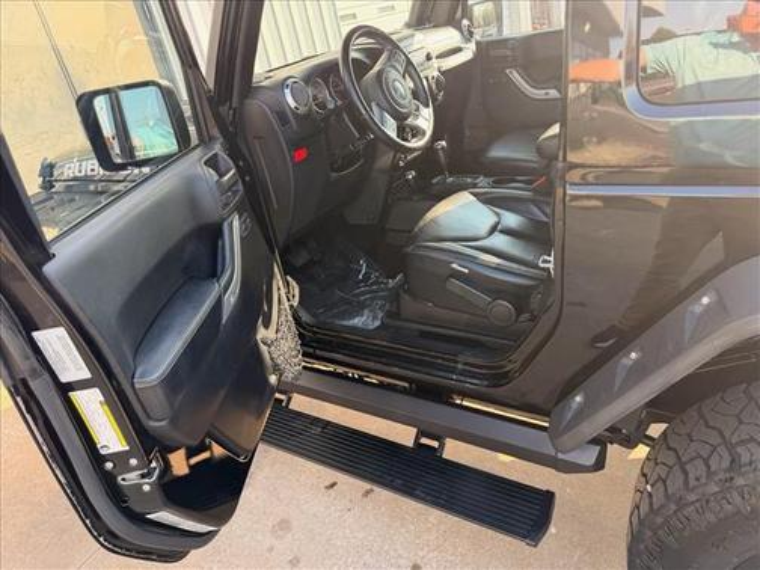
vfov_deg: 56.8
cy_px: 285
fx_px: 527
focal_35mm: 24
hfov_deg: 71.6
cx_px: 380
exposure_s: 1/173
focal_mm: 6.76
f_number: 1.78
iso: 80
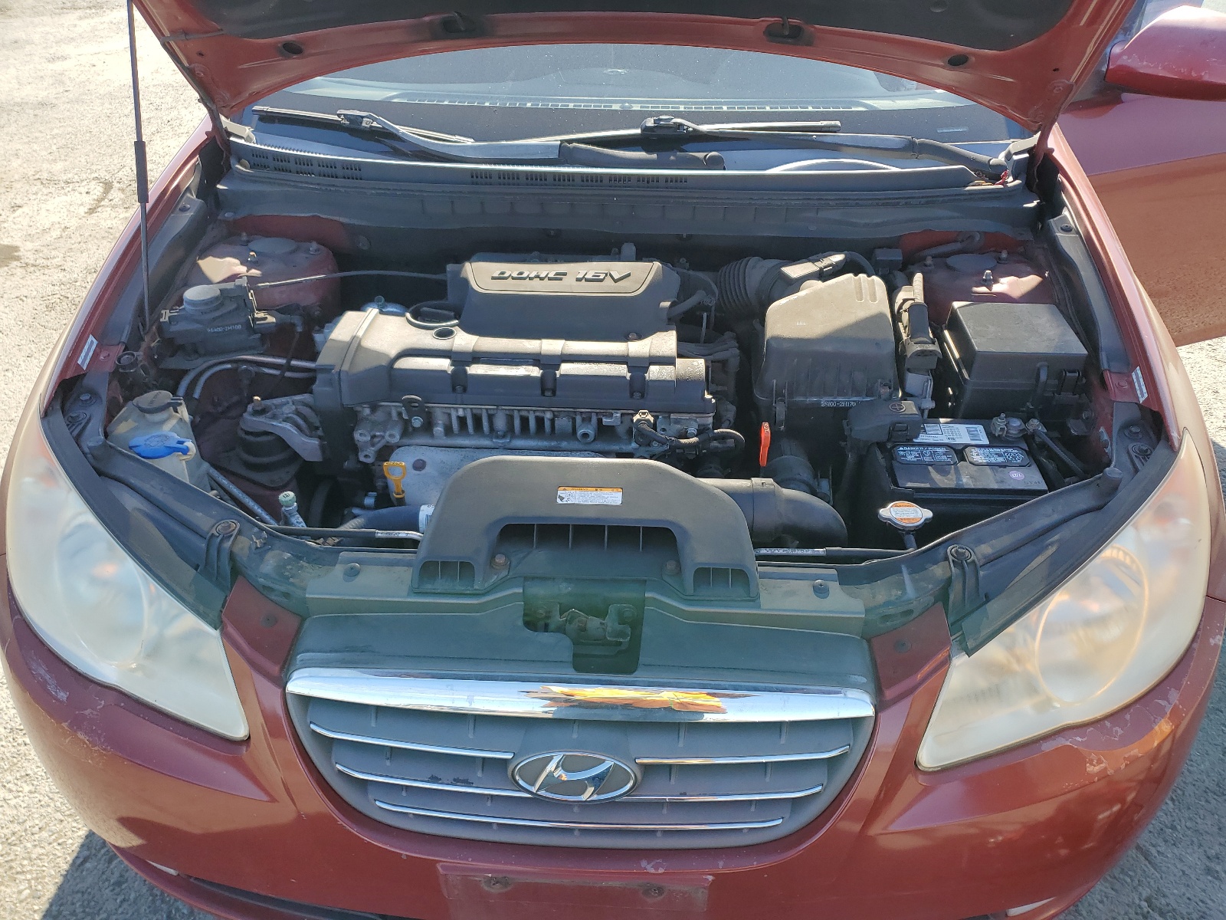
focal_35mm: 26
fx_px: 921
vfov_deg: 53.1
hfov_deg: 67.3
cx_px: 613
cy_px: 460
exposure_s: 1/714
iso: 50
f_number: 1.5
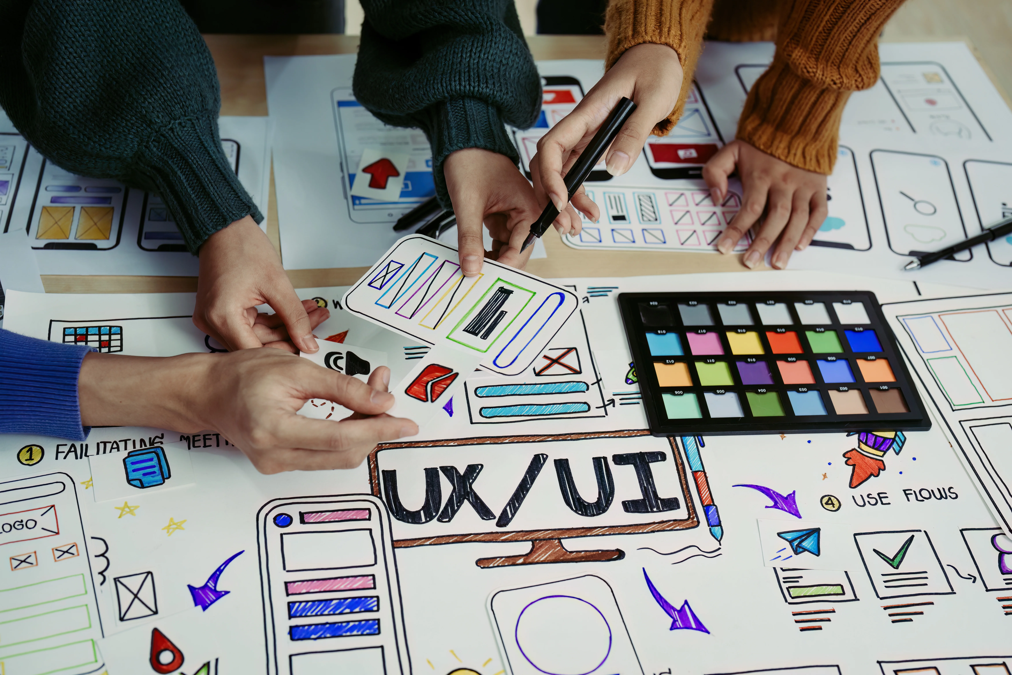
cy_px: 338
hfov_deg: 39.6
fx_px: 1405
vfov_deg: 27.0
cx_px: 506
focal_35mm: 50
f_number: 4
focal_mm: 50
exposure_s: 1/125
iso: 320
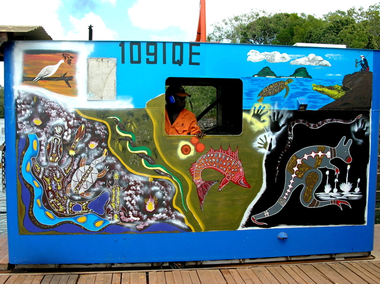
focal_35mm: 36
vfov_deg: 39.6
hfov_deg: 51.4
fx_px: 395
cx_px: 190
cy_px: 142
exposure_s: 1/269
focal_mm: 6
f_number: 3.7
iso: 50
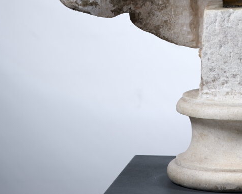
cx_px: 221
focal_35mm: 171
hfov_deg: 11.2
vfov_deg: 8.8
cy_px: -101
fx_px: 1226
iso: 100
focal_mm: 80
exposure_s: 1/125
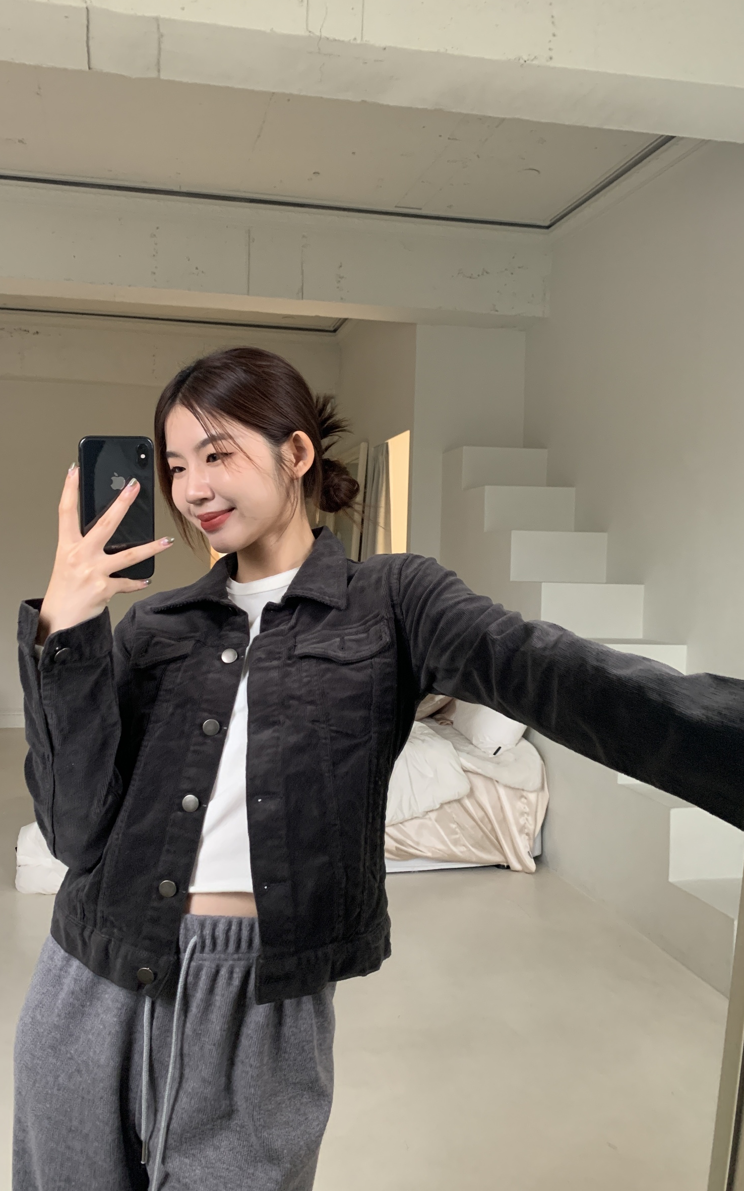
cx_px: 312
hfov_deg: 44.4
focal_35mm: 28
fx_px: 908
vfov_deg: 66.5
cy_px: 598
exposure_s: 1/60
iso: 320
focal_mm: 4.25
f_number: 1.8
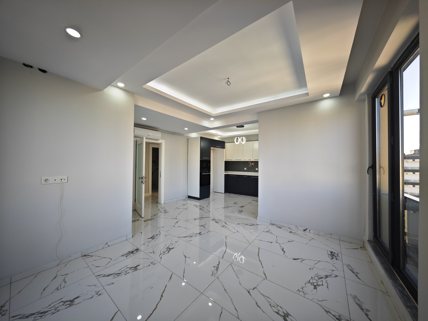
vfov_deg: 94.5
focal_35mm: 12
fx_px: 148
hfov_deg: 110.5
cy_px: 160
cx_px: 214
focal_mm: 2.03
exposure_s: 1/120
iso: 80
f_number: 1.8
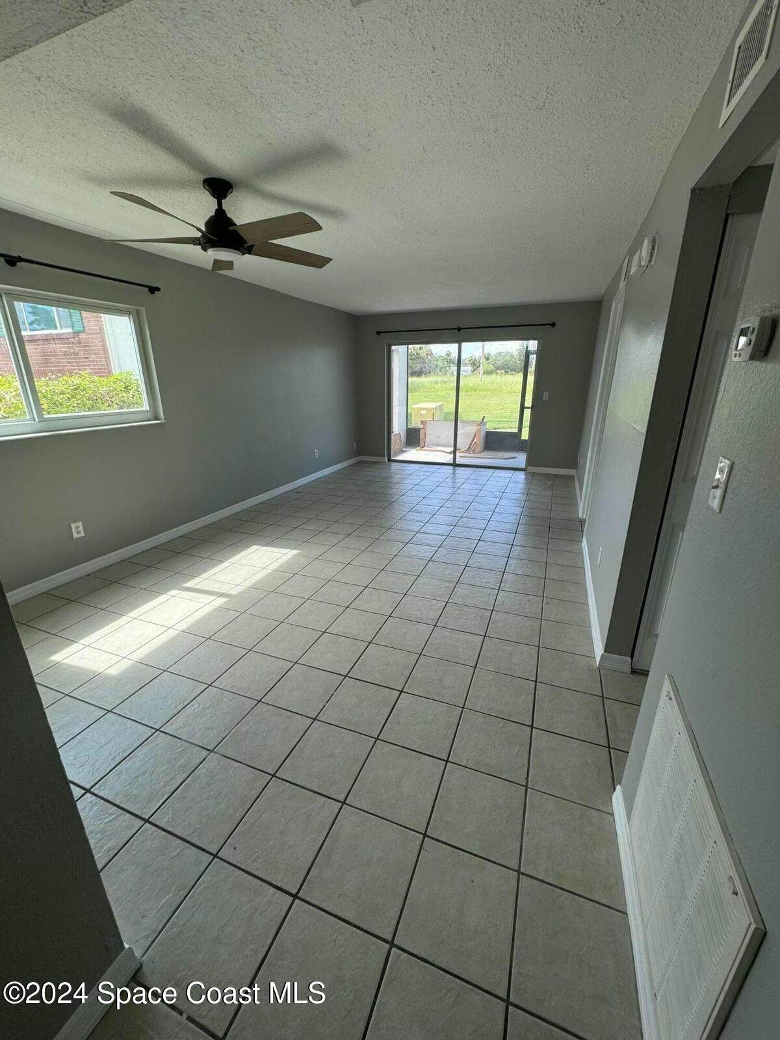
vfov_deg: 102.1
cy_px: 520
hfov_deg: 85.7
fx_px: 421
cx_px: 390
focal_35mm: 14
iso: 40
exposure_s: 1/139
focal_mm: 2.22
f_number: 2.2
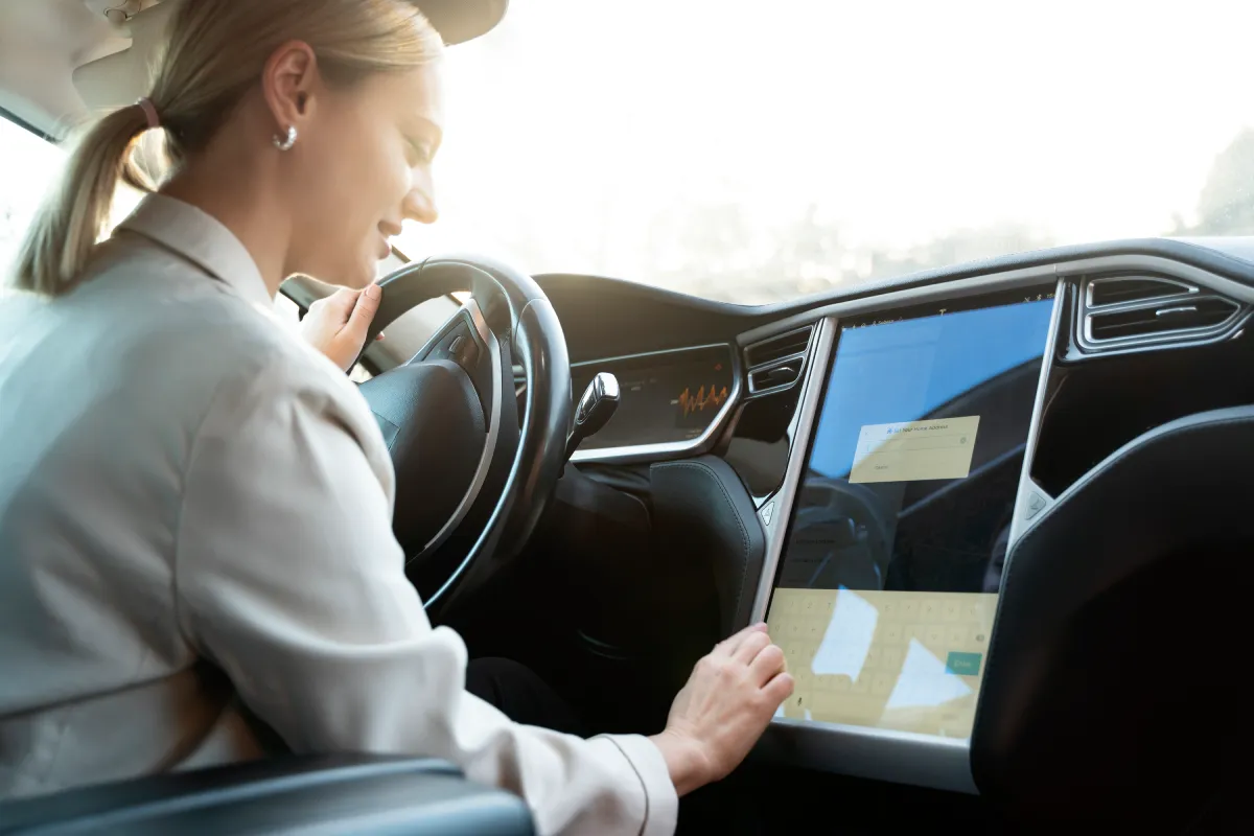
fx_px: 1358
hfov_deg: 49.6
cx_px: 627
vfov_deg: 34.2
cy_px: 418
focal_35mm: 39
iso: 100
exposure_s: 1/50
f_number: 3.2
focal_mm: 39
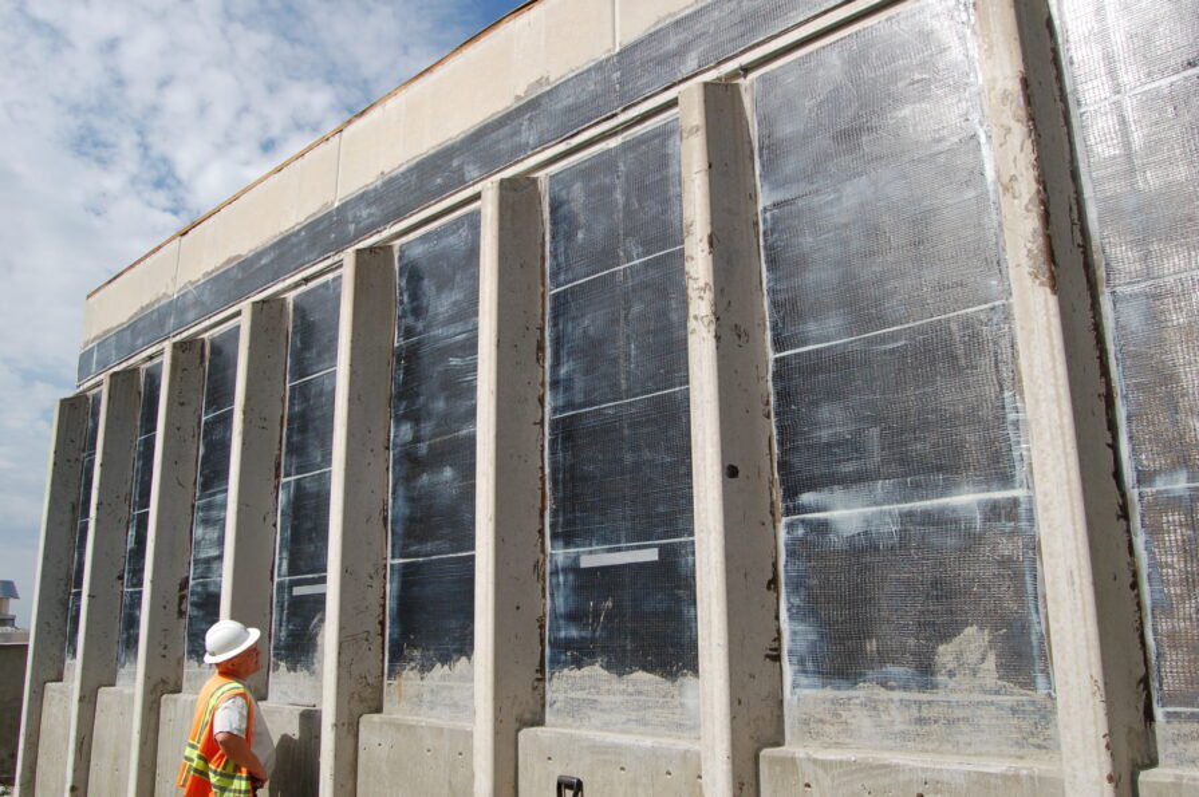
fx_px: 898
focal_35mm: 27
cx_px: 600
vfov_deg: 47.8
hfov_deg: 67.4
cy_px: 398
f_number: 10
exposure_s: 1/400
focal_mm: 18
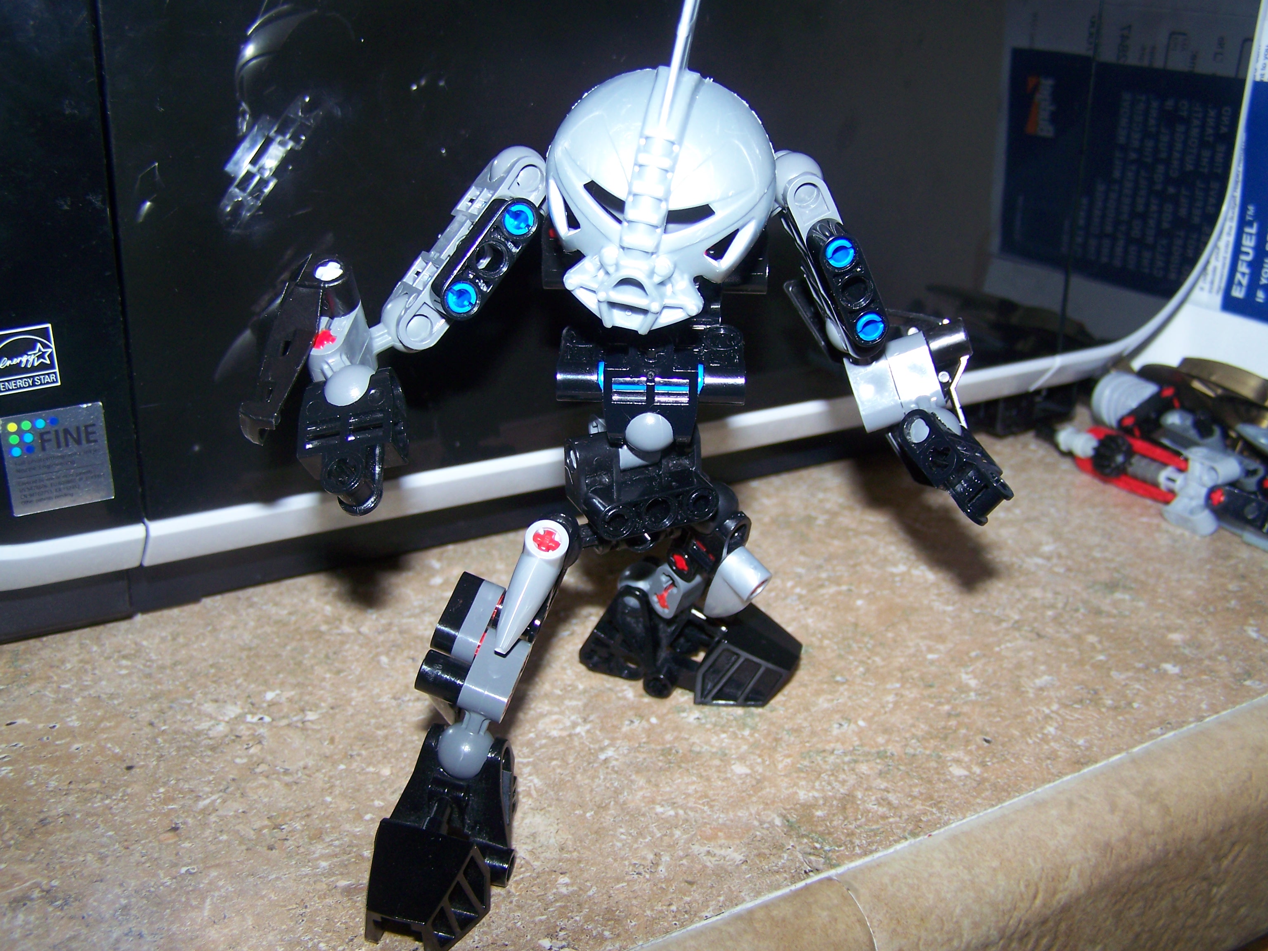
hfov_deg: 49.0
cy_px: 476
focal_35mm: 38
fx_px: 1392
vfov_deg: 37.7
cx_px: 634
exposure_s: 1/80
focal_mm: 6.3
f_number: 2.8
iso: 80
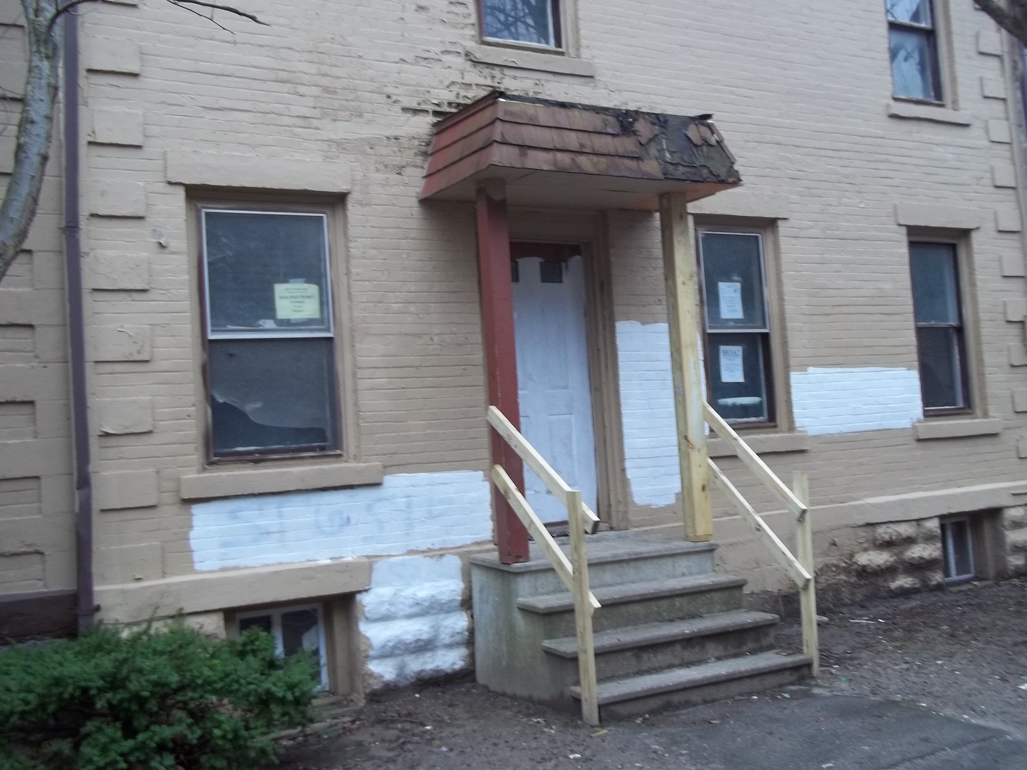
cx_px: 534
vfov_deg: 38.7
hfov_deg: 50.1
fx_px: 1098
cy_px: 383
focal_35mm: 37
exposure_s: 1/100
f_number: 2.9
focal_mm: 5.7
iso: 64
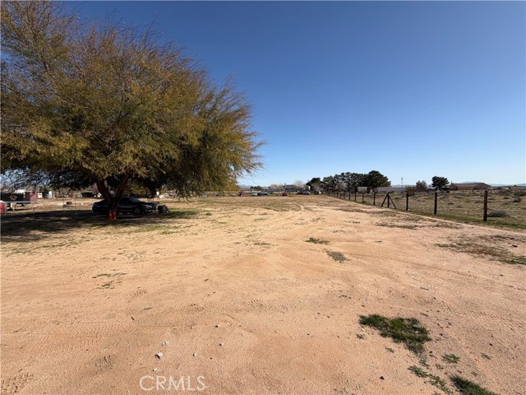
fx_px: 213
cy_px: 198
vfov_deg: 85.7
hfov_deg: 102.1
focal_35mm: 14
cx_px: 263
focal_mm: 2.22
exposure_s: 1/1125
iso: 20
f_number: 2.2
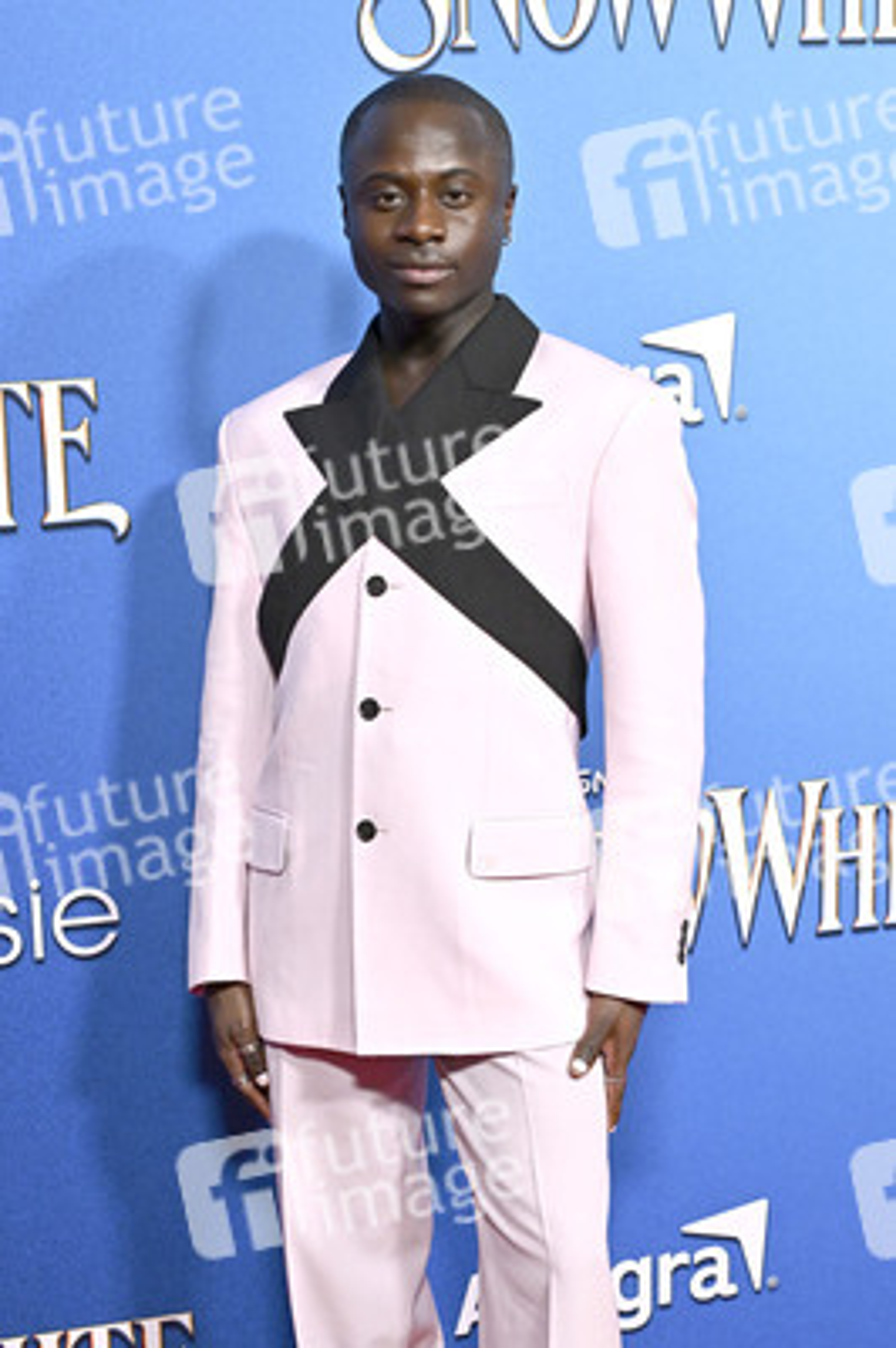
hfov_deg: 28.0
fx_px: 1795
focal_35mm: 48
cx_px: 448
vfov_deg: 41.1
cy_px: 674
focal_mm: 48
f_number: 4.5
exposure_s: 1/250
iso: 3200
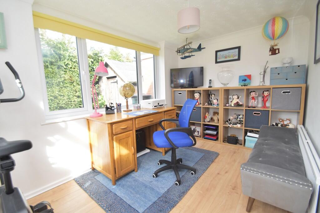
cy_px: 106
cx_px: 160
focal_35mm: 15
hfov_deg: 100.4
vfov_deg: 77.3
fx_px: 133
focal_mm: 10
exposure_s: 1/200
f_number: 5
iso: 400
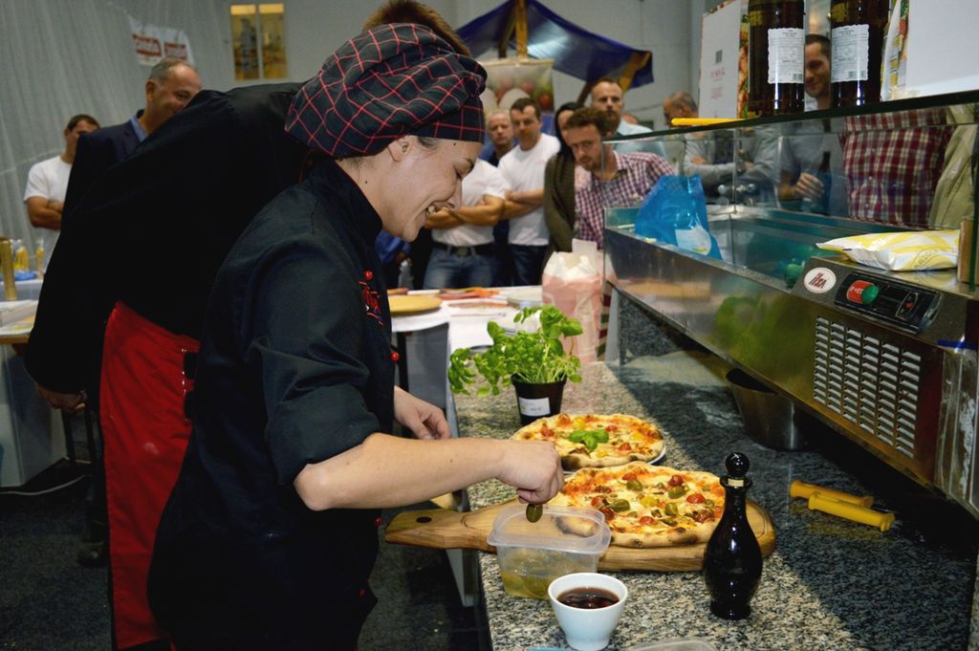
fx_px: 897
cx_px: 490
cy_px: 326
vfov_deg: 39.9
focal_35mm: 33
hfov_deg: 57.3
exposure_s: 1/200
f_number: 3.8
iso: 800
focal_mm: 22
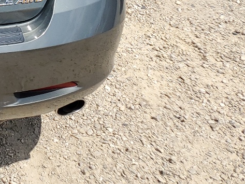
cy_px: -56
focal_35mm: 88
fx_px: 623
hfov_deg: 18.6
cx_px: -163
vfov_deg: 15.9
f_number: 1.5
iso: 50
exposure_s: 1/3333
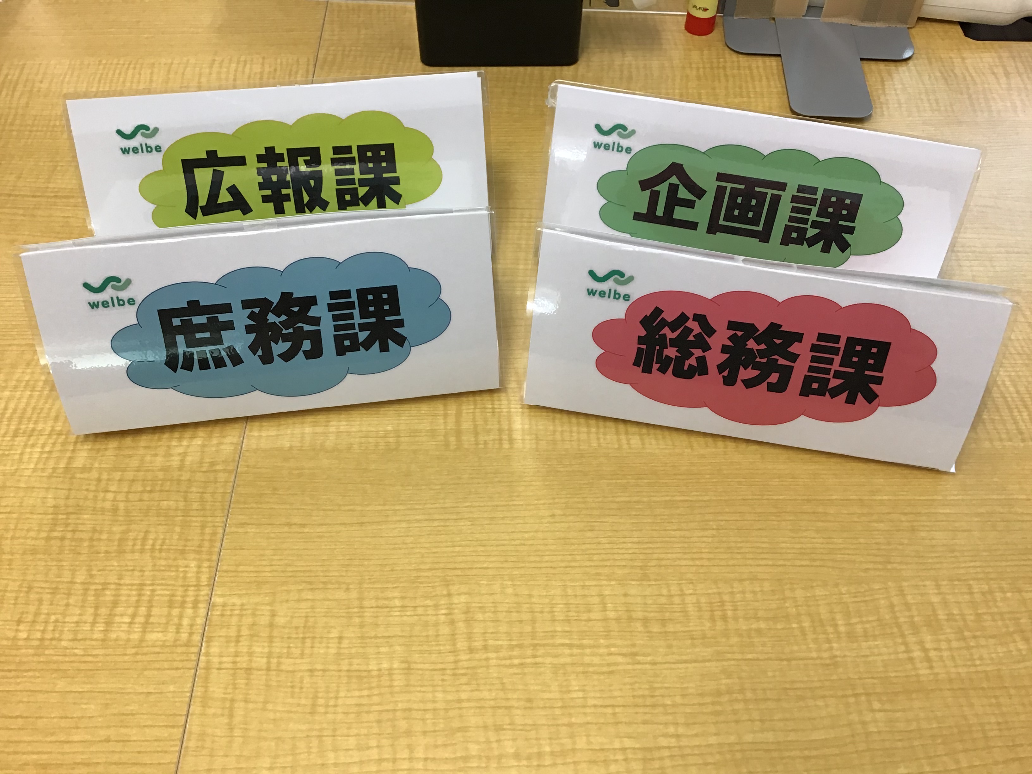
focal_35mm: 31
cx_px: 516
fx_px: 924
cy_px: 387
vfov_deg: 45.4
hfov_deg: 58.4
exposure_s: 1/33
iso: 32
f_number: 2.4
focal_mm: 3.3
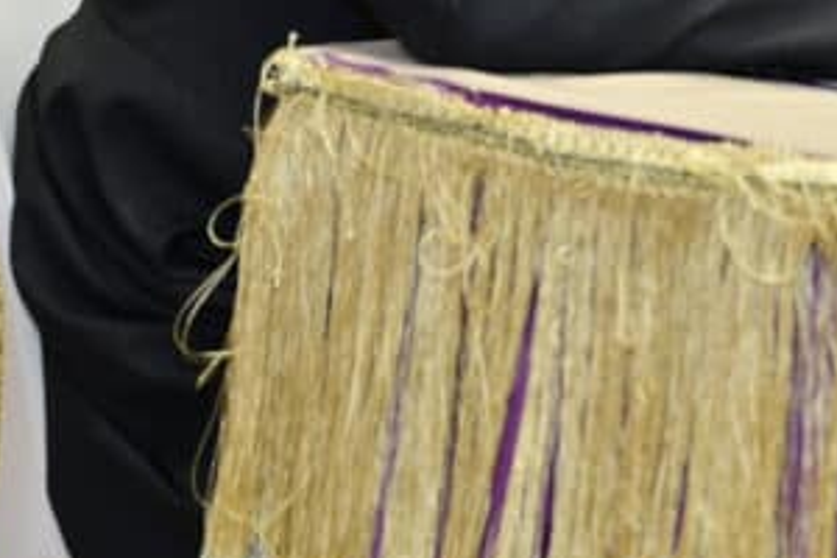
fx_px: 3417
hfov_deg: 12.9
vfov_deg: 9.1
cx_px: 1401
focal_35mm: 147
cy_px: -233
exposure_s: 1/200
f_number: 4.5
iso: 800
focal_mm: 43
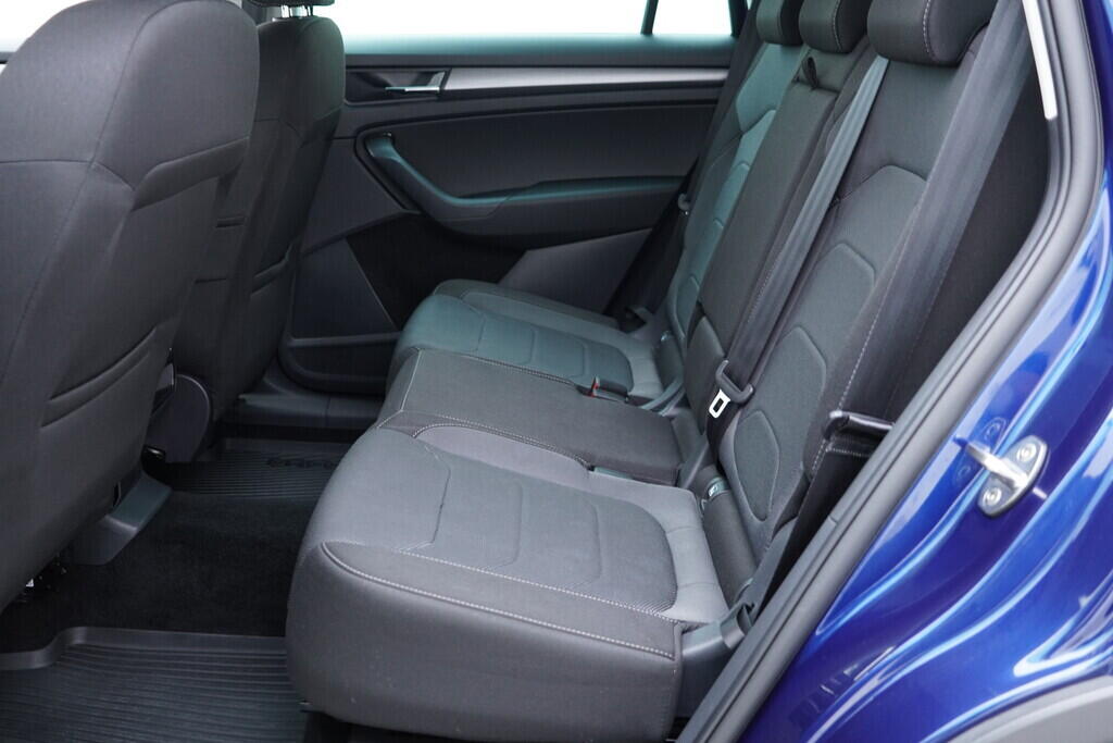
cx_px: 556
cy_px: 372
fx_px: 1113
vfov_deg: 36.9
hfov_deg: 53.1
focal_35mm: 36
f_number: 2.8
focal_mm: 24
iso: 640
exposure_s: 1/40
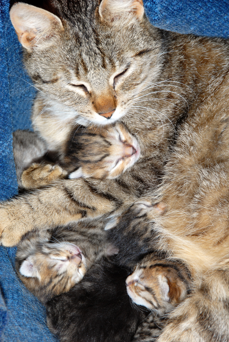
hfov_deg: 5.4
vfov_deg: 8.1
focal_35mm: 255
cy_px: 171
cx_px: 114
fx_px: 2425
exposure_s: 1/60
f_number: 10
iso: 125
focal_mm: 170
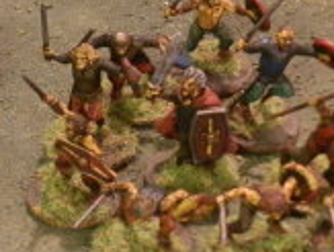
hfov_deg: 9.7
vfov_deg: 7.5
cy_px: 176
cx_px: -90
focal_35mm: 200
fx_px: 1934
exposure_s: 1/8
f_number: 3.7
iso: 250
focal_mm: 10.99
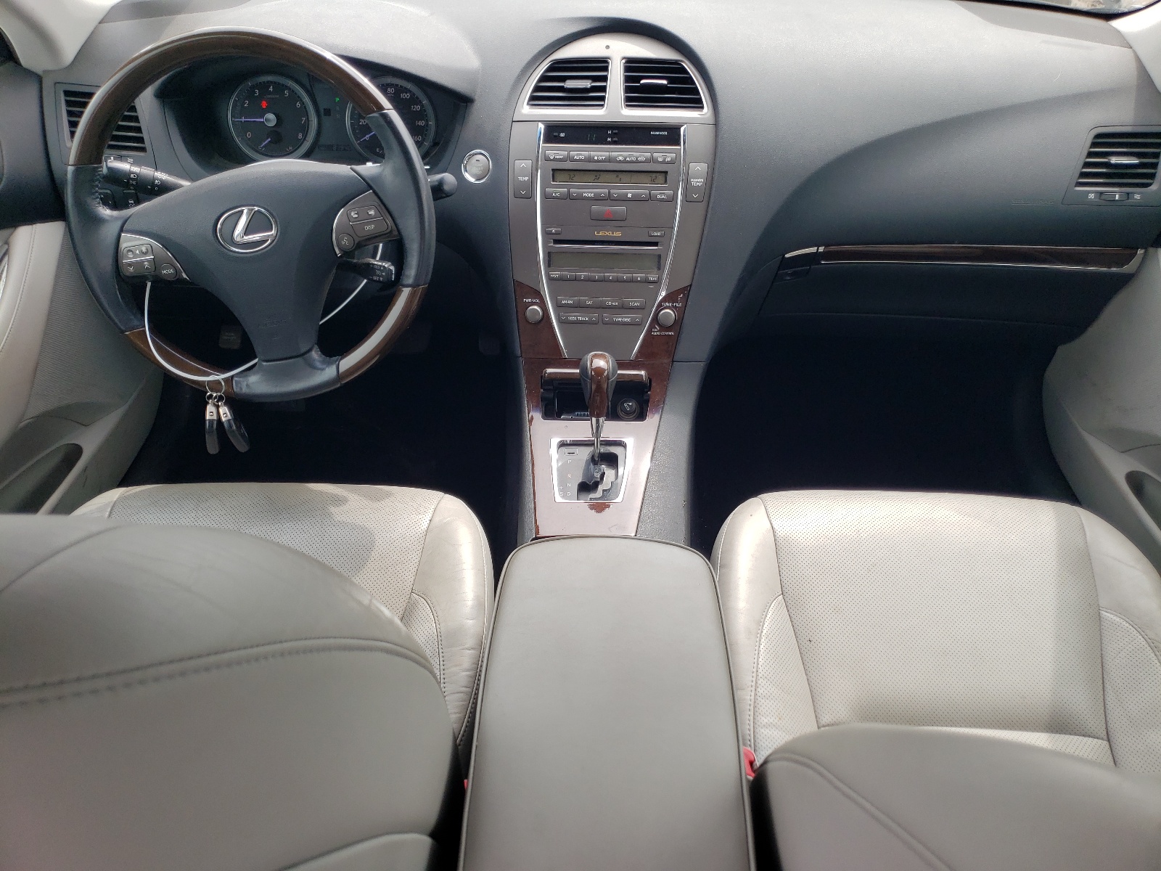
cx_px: 580
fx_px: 872
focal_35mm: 26
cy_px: 436
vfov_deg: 53.1
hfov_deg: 67.3
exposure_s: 1/526
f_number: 1.5
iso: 50
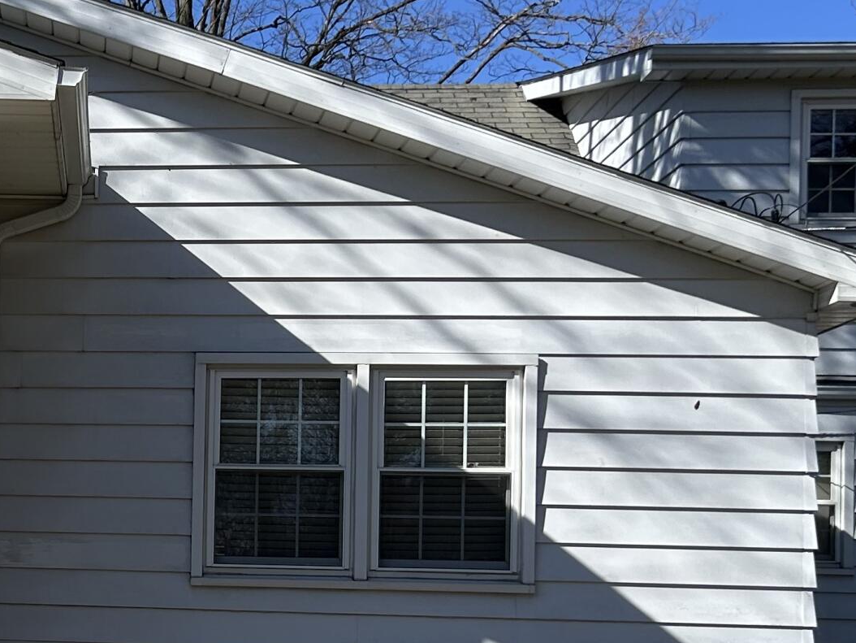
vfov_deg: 19.7
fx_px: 1830
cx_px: -110
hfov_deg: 24.4
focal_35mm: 74
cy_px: 524
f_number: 1.5
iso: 50
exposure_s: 1/5587
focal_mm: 5.7
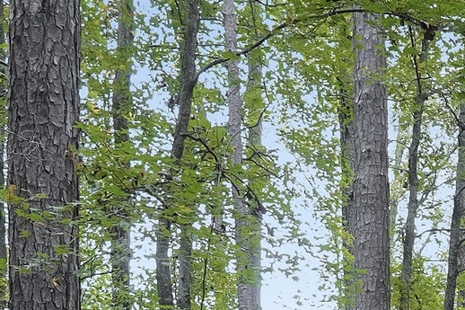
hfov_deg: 22.8
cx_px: 319
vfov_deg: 13.3
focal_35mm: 89
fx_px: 1149
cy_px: 613
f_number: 4
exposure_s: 1/160
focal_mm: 10
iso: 800
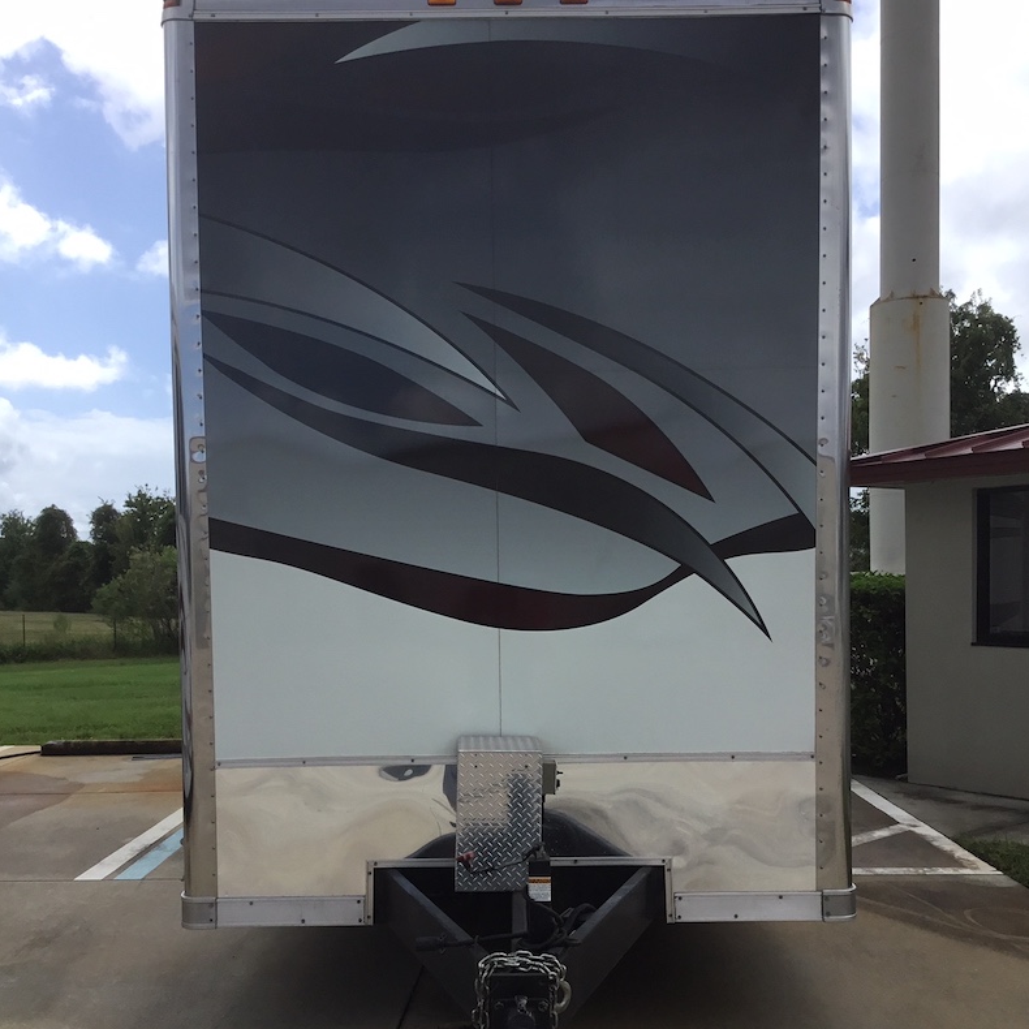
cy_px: 622
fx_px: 1244
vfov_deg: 44.7
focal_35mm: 37
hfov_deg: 44.9
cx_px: 513
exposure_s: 1/1131
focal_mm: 3.3
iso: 25
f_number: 2.4
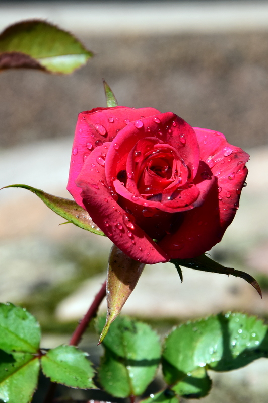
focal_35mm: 158
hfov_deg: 8.7
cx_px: 134
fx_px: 1762
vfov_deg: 13.1
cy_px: 202
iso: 400
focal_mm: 105
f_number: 11
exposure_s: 1/500
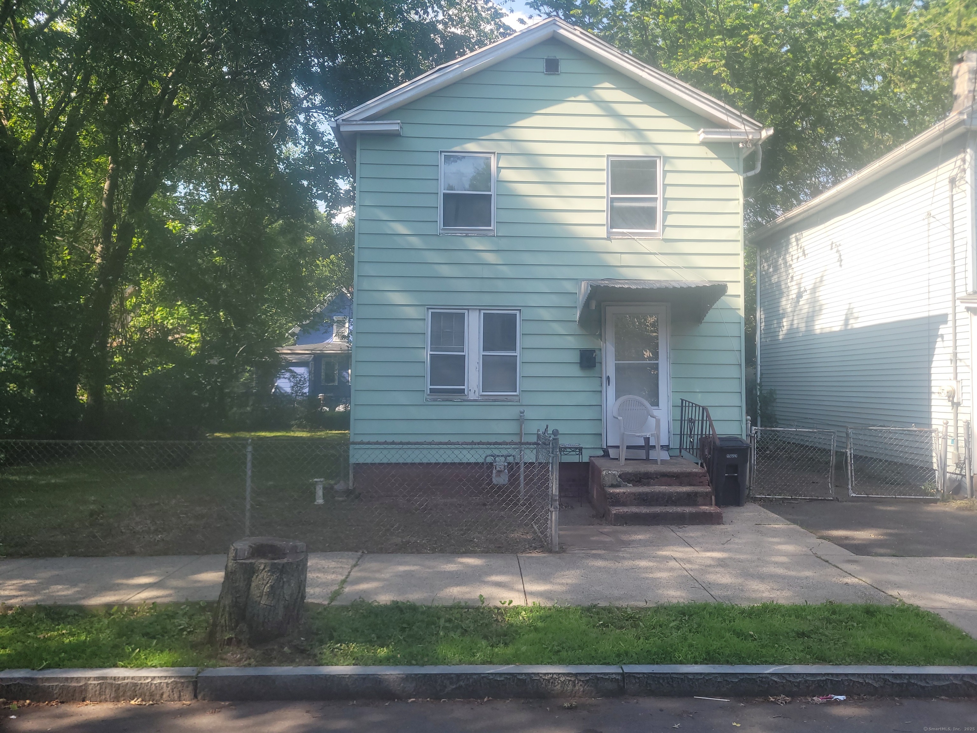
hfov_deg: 67.3
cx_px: 488
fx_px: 734
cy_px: 366
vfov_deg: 53.1
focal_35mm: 26
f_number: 1.8
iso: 40
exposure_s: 1/518
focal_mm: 5.4
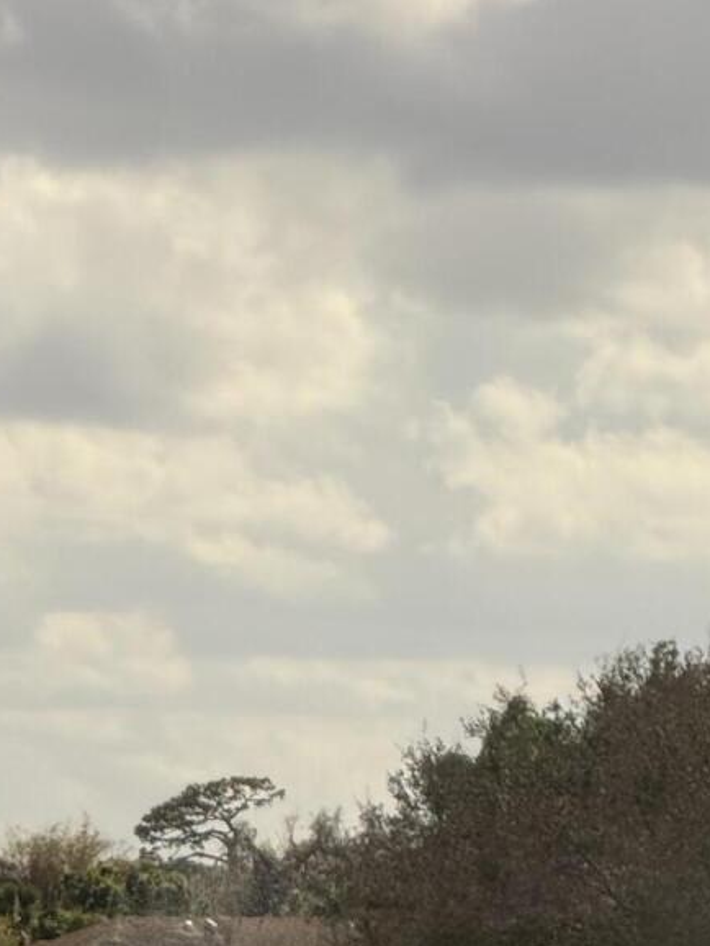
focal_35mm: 415
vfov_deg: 4.7
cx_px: 136
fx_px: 11341
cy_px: 1450
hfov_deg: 3.6
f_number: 2.8
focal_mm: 15.66
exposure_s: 1/500
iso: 64
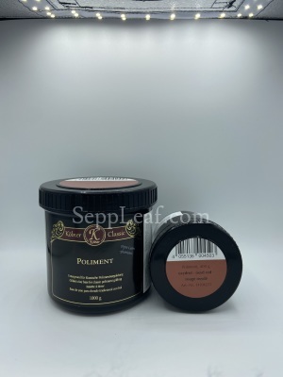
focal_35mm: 26
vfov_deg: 67.3
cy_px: 188
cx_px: 142
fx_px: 283
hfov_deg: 53.1
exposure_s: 1/1996
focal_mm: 4.25
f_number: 1.8
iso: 32
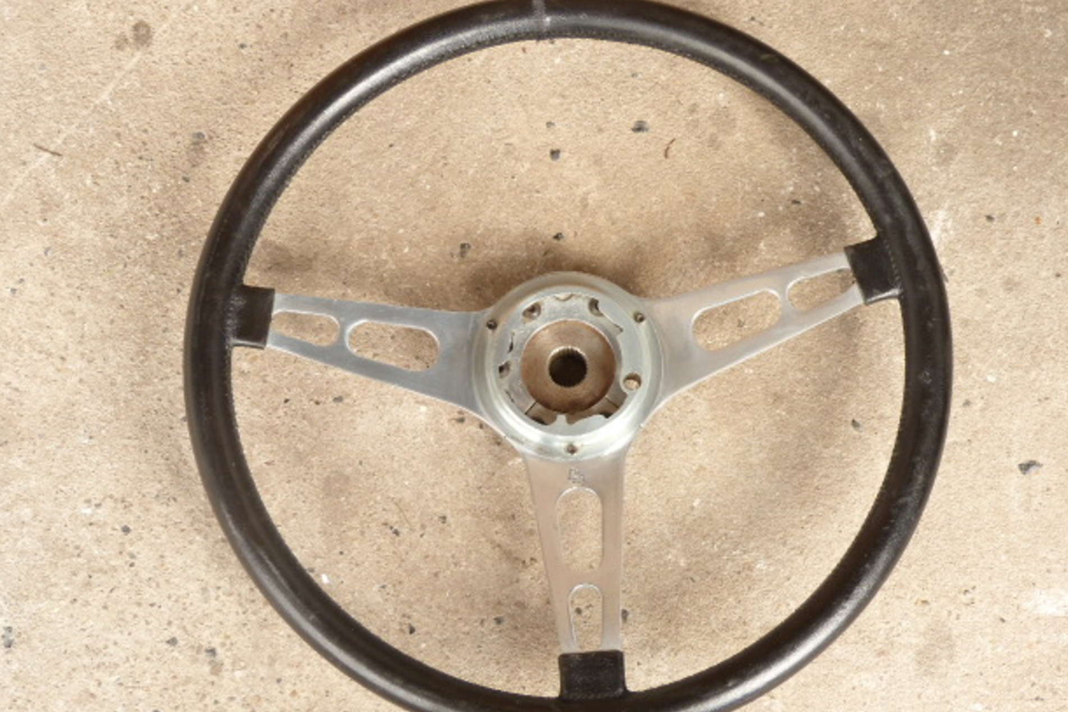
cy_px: 392
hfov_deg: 28.1
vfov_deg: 18.9
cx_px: 543
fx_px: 2136
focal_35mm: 72
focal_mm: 11.8
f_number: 3.6
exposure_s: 1/60
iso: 100
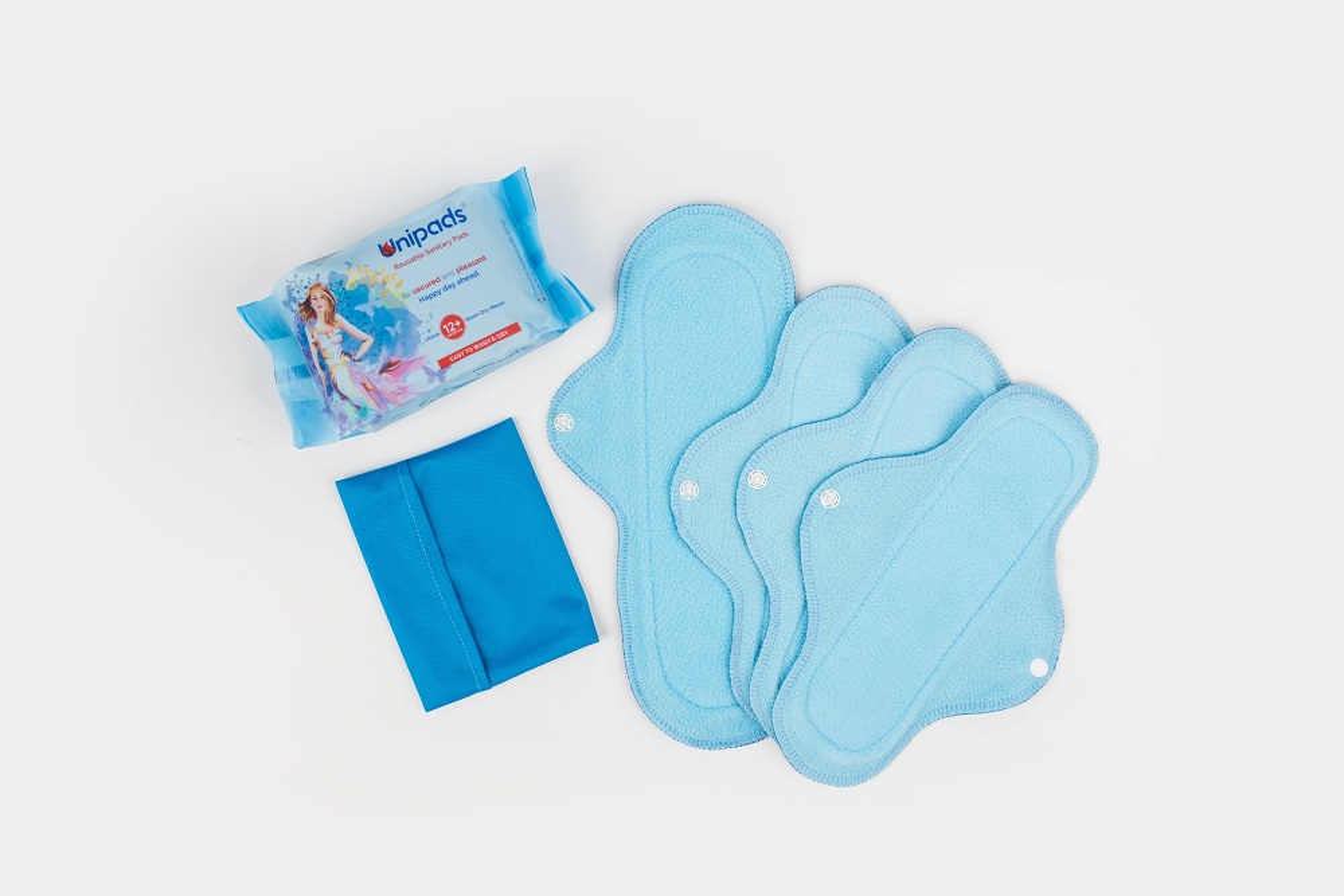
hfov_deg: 54.4
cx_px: 672
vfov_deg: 37.9
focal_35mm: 35
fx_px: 1307
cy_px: 448
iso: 100
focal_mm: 35
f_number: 5.6
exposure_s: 1/160
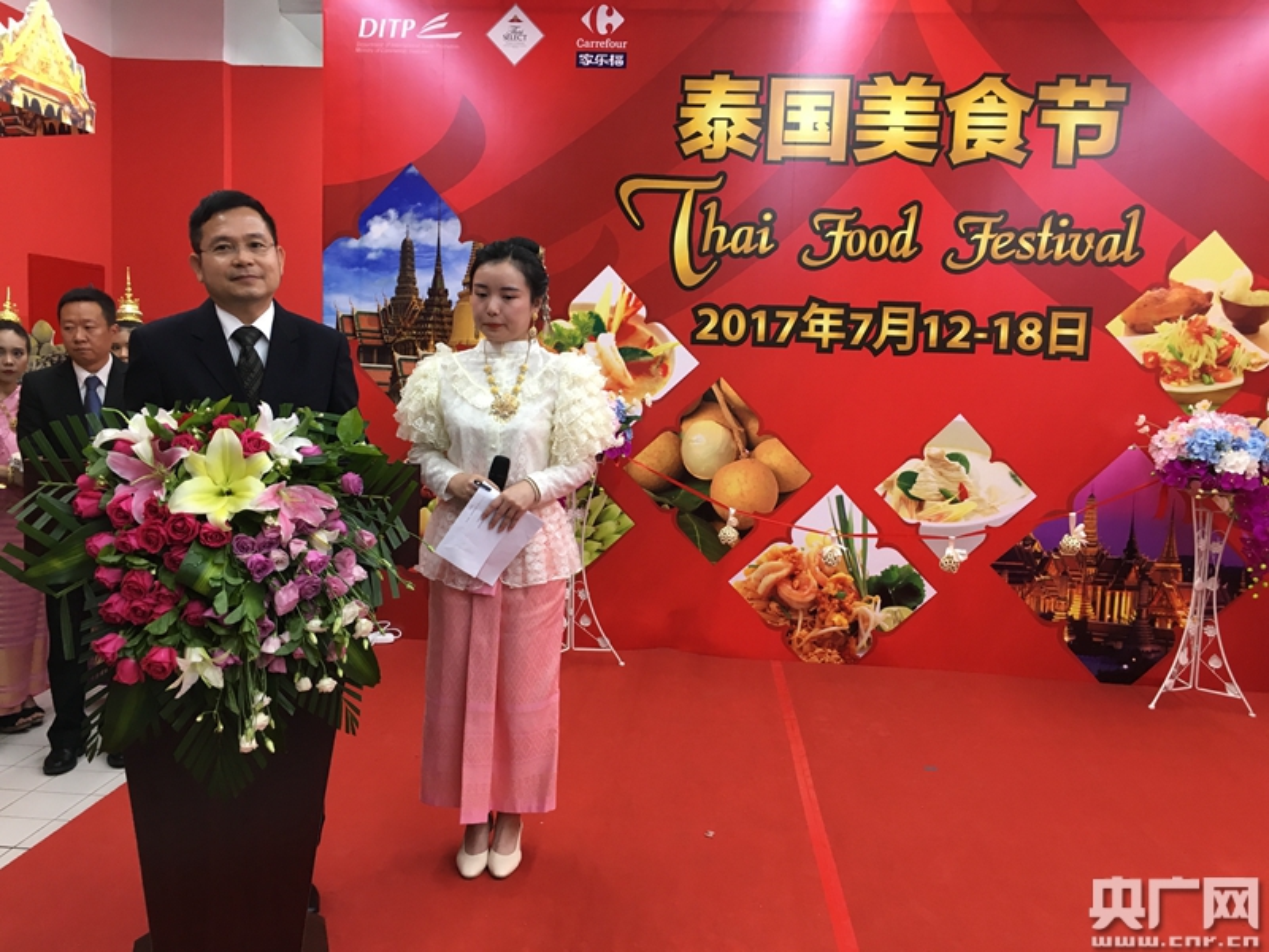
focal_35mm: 29
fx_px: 1063
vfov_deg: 48.2
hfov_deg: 61.7
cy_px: 476
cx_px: 634
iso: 80
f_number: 2.2
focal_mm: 4.15
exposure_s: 1/33
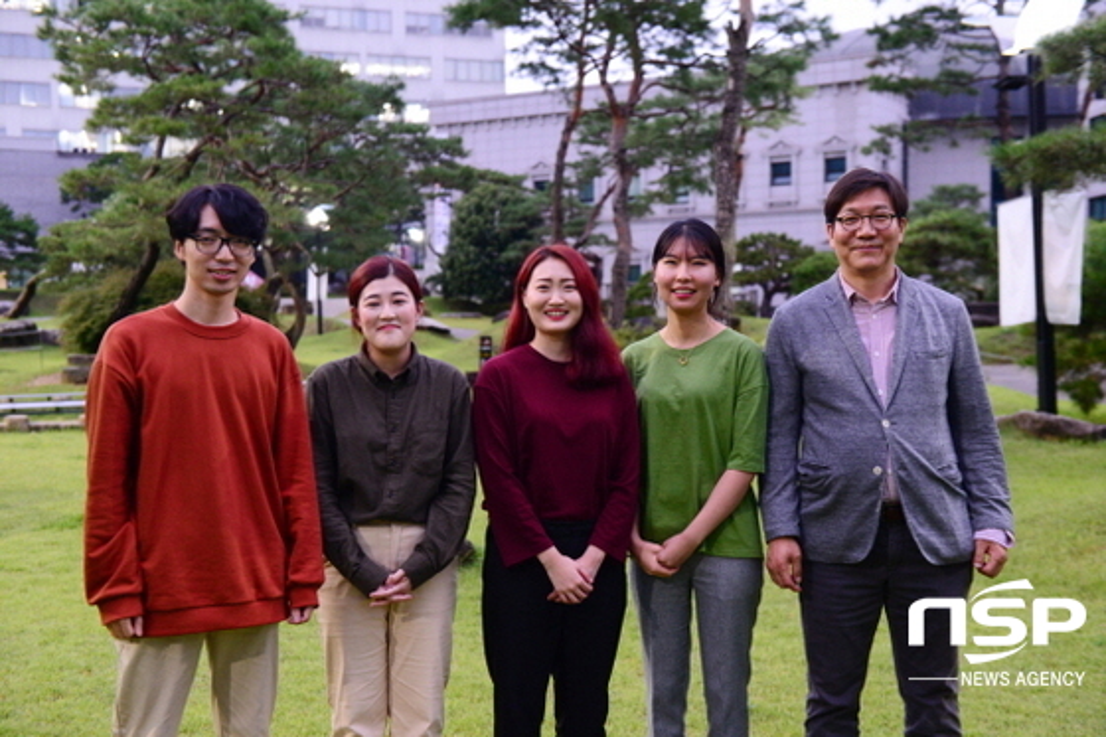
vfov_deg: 28.1
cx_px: 553
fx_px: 1474
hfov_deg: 41.1
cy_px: 368
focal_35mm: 48
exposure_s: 1/60
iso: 3200
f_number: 3.5
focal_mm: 48
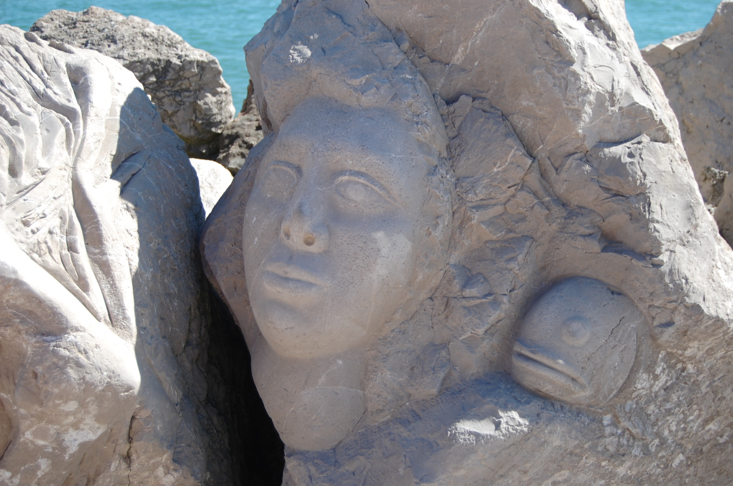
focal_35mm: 57
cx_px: 366
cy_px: 243
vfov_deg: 23.7
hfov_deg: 35.1
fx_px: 1159
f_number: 5
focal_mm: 38
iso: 200
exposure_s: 1/500
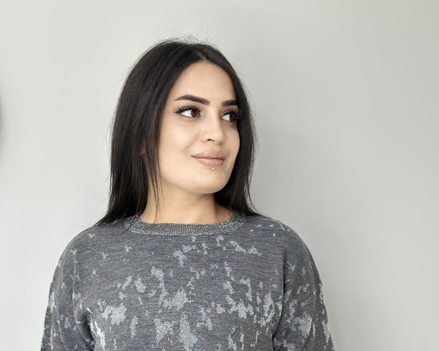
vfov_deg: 21.1
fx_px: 923
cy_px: 321
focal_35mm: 71
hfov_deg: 26.8
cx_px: 204
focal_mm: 6.86
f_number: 1.78
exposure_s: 1/100
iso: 125
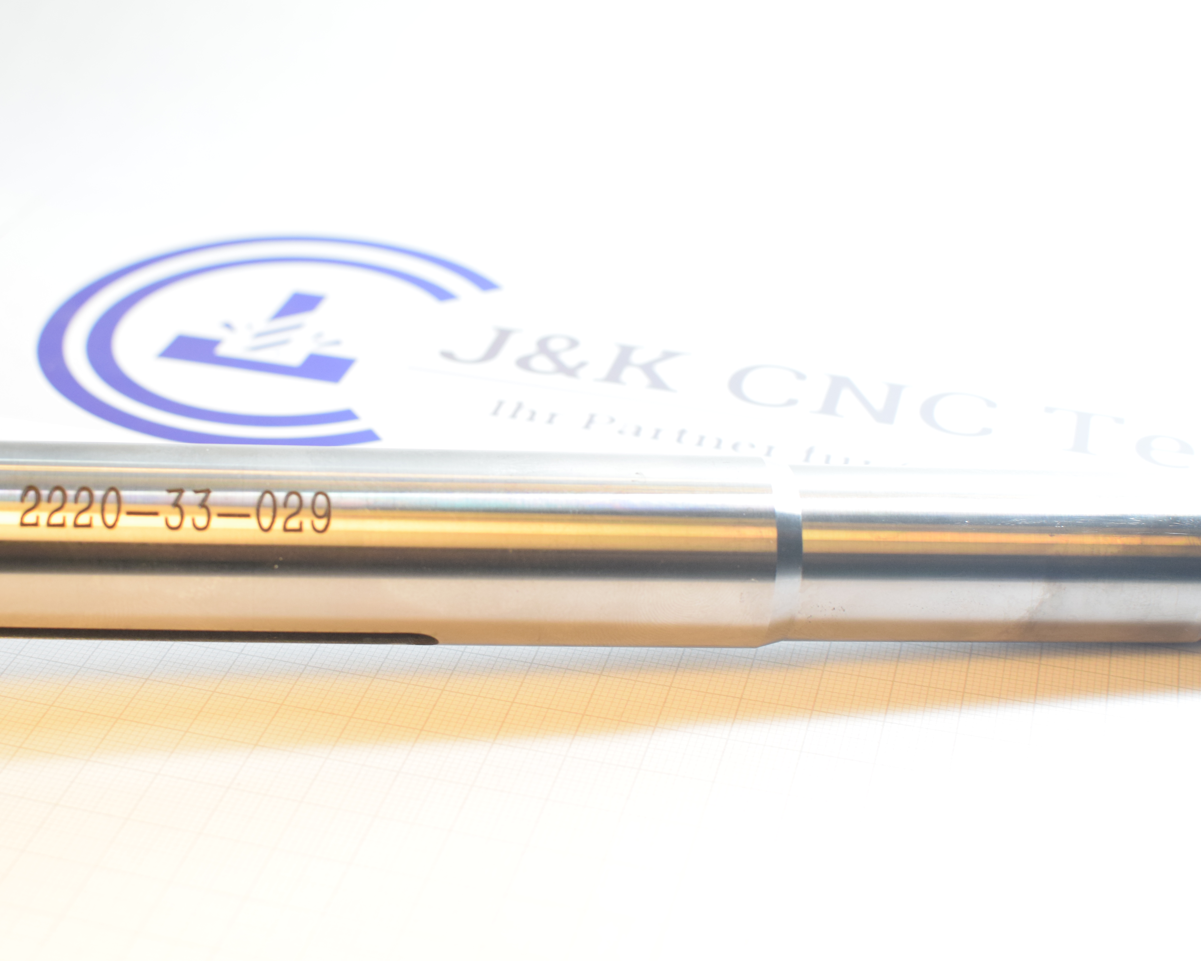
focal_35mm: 60
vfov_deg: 25.6
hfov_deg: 31.6
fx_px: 2117
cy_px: 483
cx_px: 513
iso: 1000
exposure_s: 1/100
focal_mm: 35
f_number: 4.5
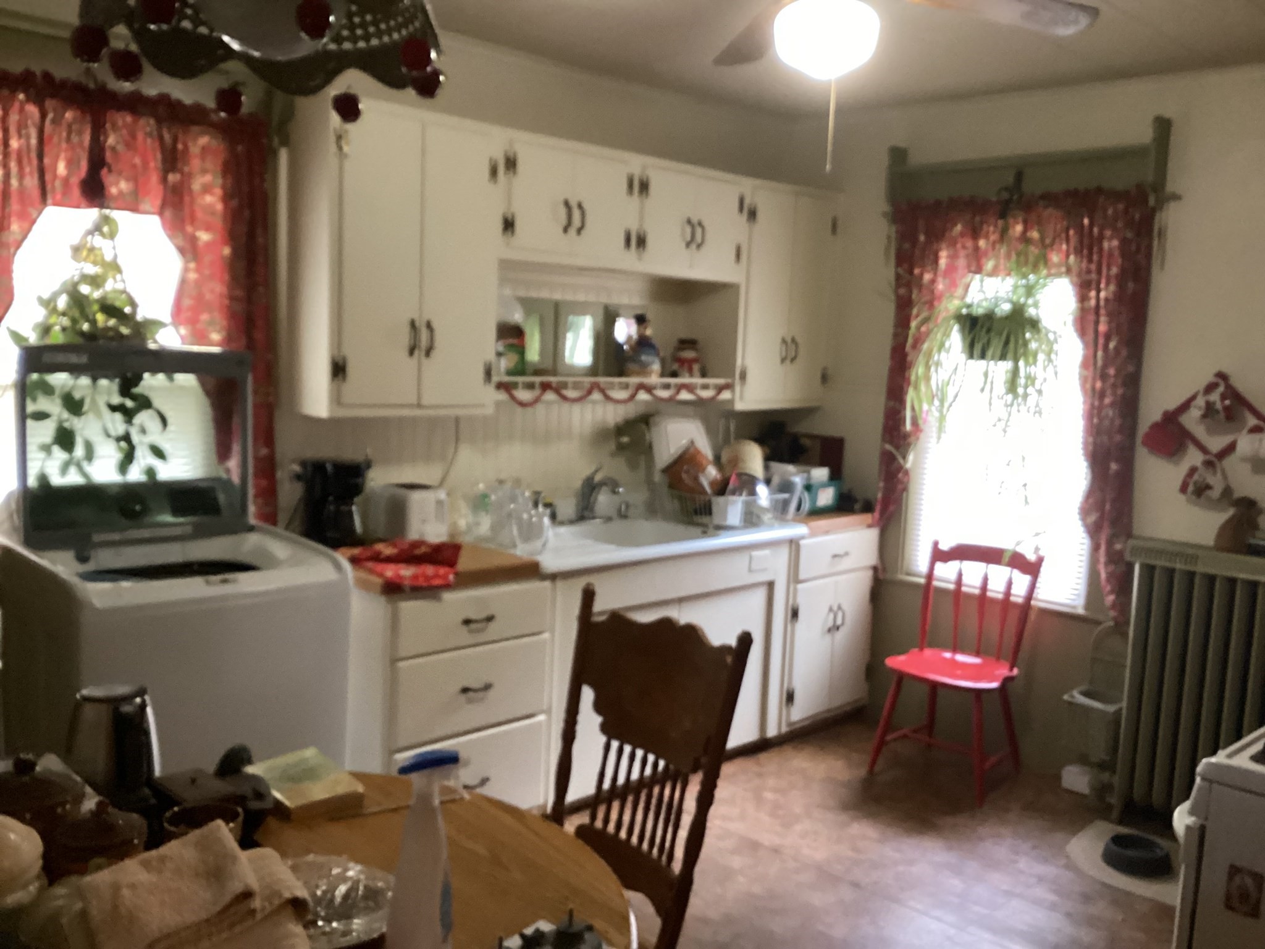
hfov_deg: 58.4
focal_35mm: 31
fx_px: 1133
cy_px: 474
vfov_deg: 45.4
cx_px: 632
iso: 400
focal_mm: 3.3
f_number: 2.4
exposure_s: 1/30
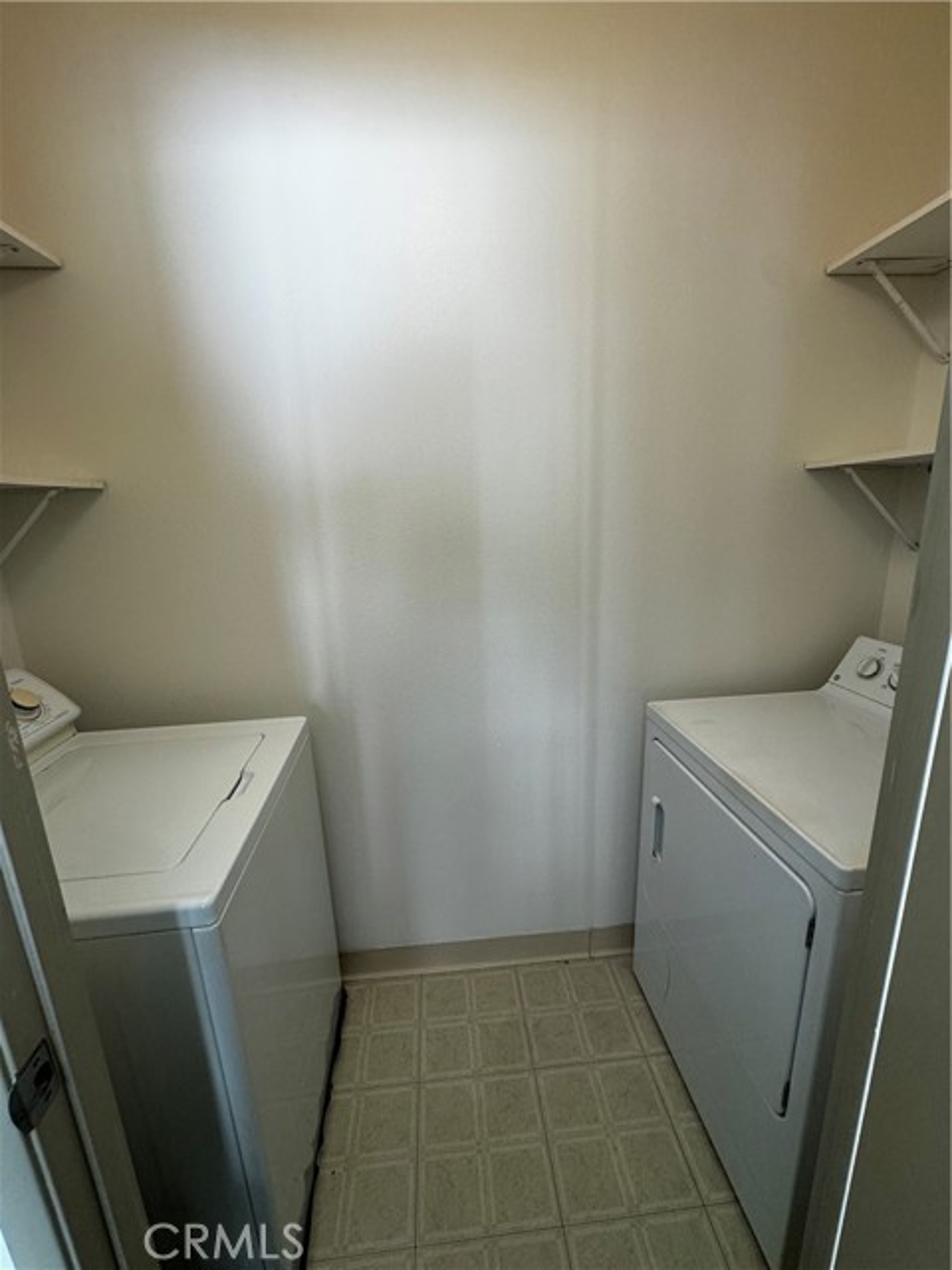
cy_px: 635
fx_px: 513
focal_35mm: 14
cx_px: 476
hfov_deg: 85.7
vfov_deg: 102.1
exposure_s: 1/120
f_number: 2.2
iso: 200
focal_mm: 2.22
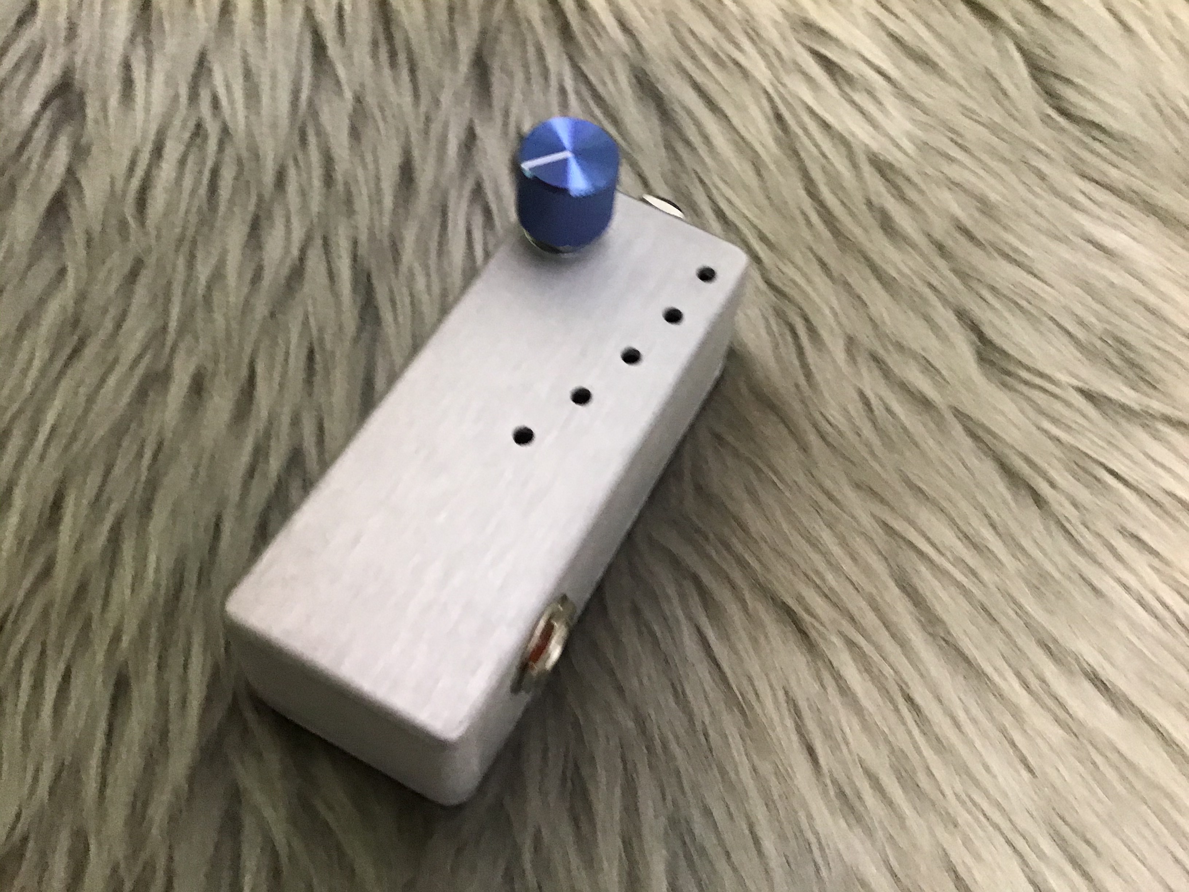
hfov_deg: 58.4
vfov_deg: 45.4
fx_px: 1065
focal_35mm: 31
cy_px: 446
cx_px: 594
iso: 200
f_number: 2.4
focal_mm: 3.3
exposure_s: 1/20
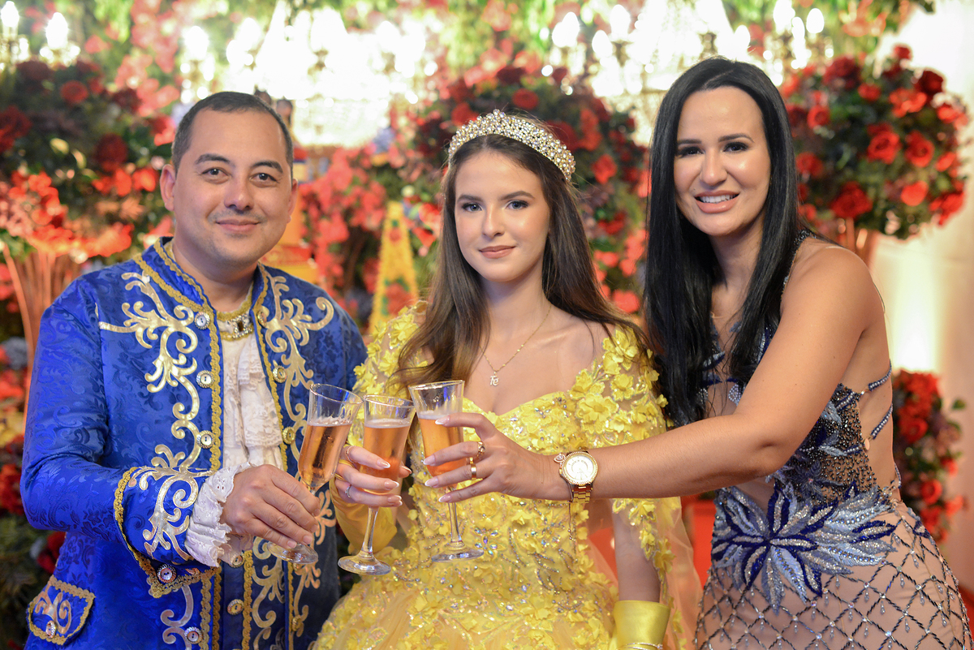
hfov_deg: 39.6
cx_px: 487
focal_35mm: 50
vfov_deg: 27.0
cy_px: 325
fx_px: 1353
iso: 3200
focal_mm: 50
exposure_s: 1/60
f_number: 3.5
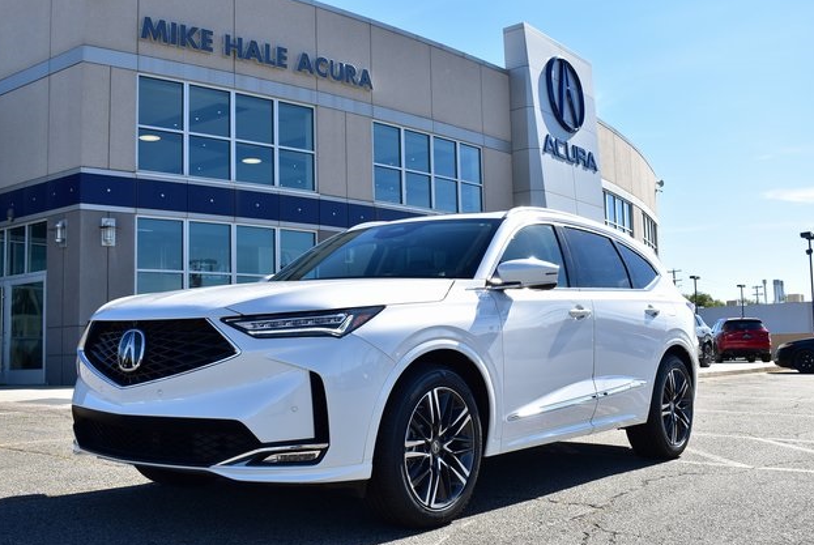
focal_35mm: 39
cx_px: 404
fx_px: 872
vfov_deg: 34.7
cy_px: 276
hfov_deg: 50.0
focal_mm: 25
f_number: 8
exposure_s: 1/250
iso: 100
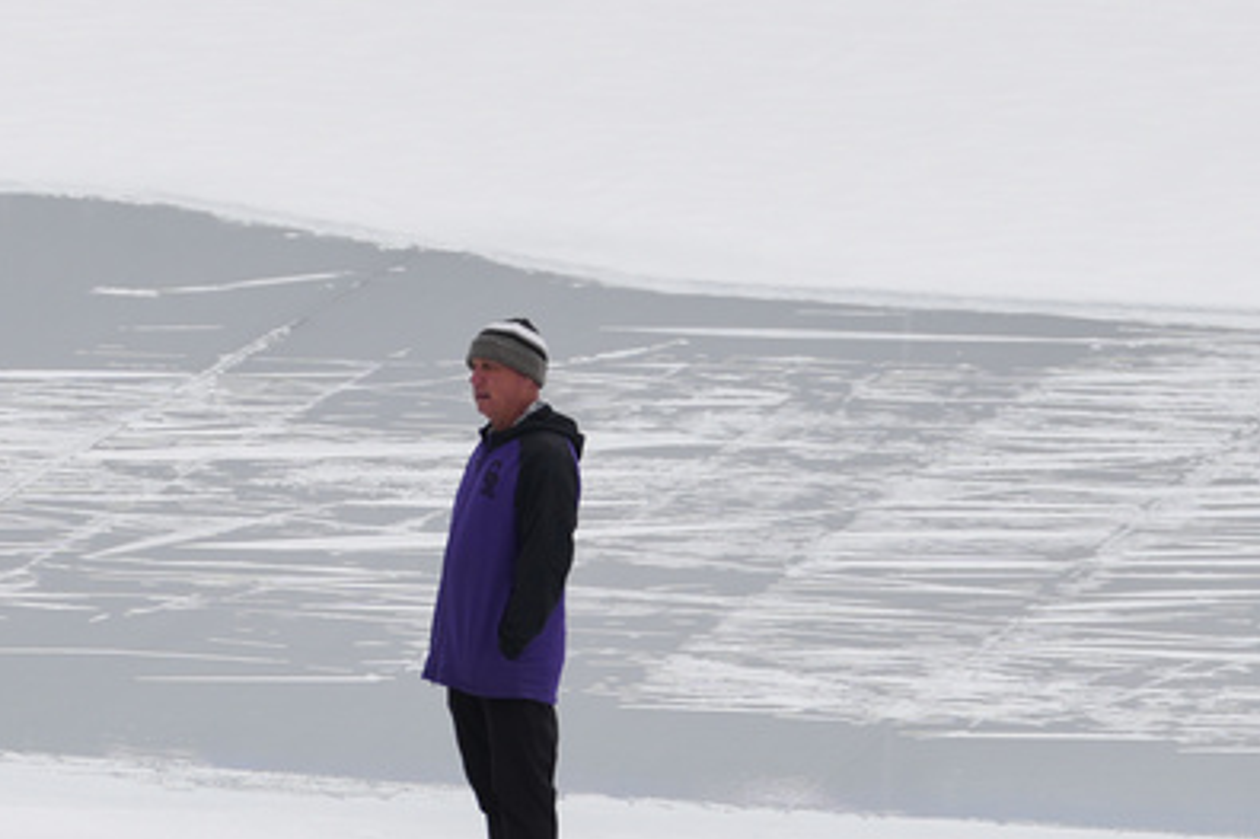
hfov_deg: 2.7
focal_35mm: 777
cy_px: 600
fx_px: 27182
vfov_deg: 1.8
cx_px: 472
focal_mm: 200
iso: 200
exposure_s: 1/3200
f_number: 3.2
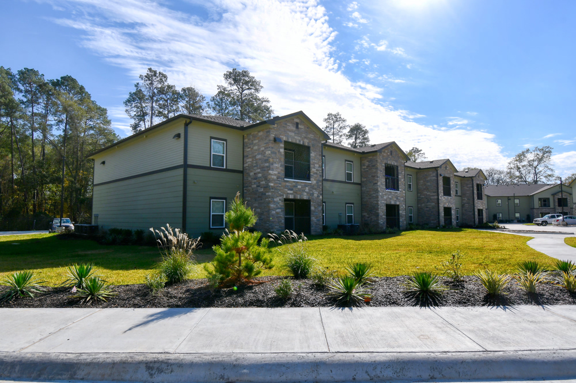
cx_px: 288
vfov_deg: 59.5
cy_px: 192
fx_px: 336
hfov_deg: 81.2
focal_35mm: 21
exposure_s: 1/400
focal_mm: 14
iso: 100
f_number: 10
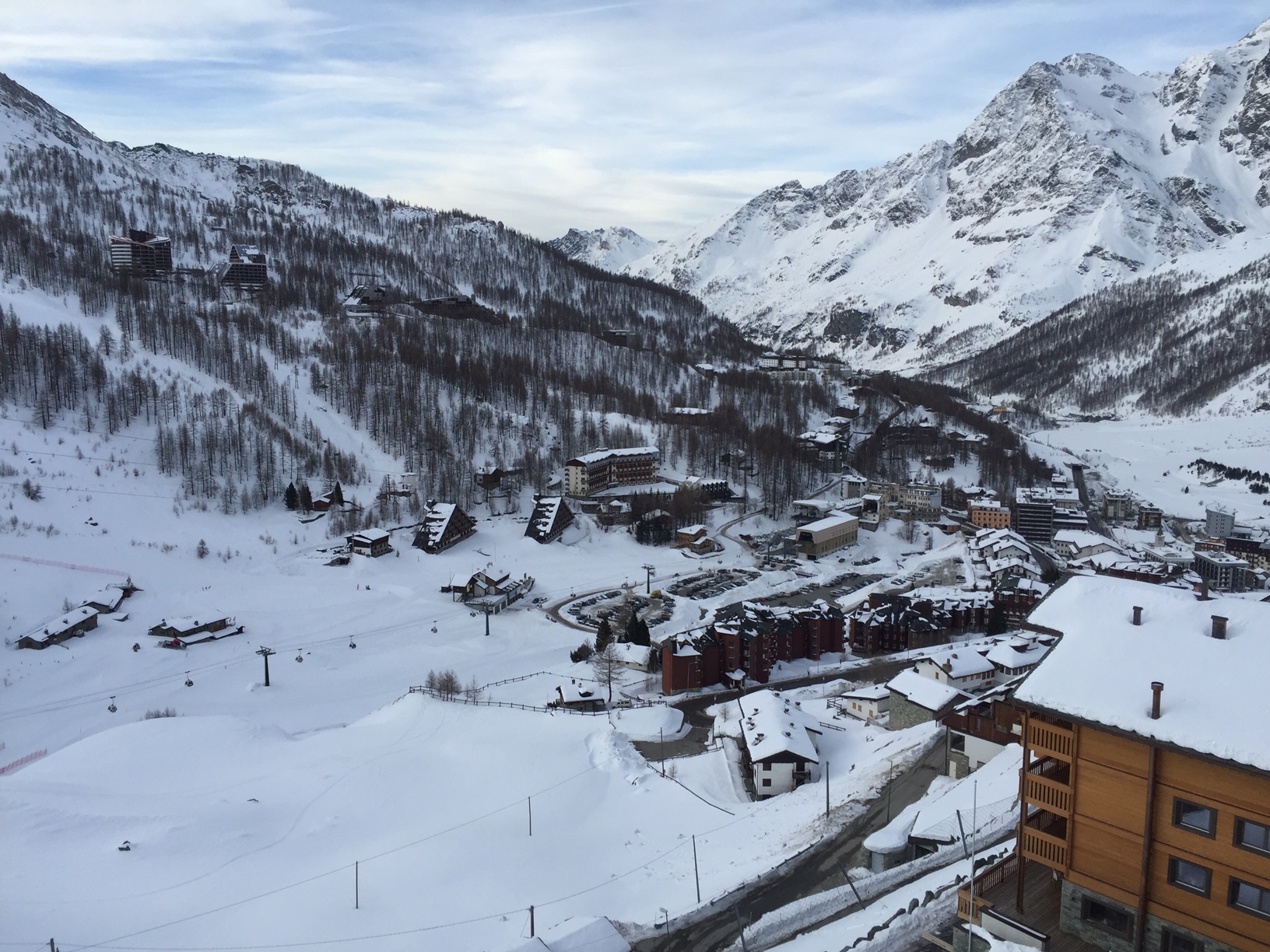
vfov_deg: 48.2
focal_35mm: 29
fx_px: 1064
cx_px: 635
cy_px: 476
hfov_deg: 61.7
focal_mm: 4.15
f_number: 2.2
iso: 32
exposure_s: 1/1199
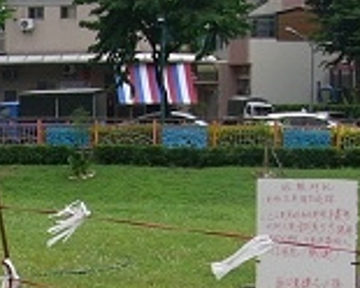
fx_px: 1545
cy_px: 190
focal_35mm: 145
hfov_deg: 12.5
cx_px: -218
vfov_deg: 10.6
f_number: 4.6
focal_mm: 6
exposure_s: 1/400
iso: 50
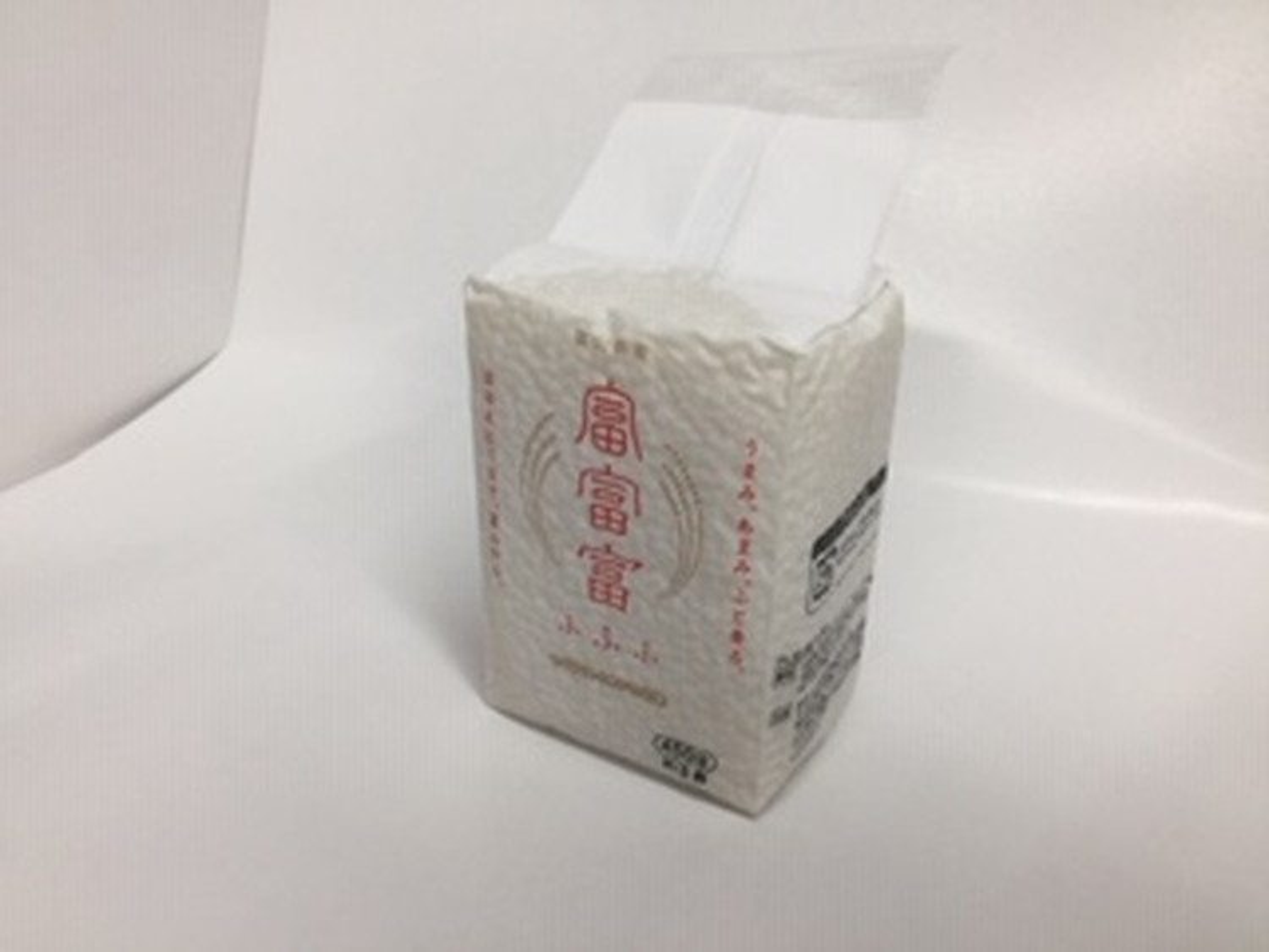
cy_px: 476
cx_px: 634
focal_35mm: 29
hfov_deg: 61.6
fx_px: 1063
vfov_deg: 48.3
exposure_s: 1/40
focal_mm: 4.15
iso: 32
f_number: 2.2
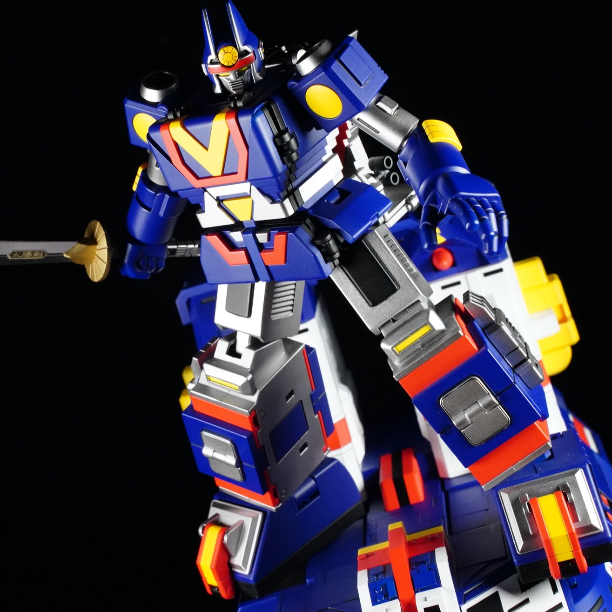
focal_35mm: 90
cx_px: 222
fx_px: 1800
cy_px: 311
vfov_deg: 19.3
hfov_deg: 19.3
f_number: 18
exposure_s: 1/80
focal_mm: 68
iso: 10000
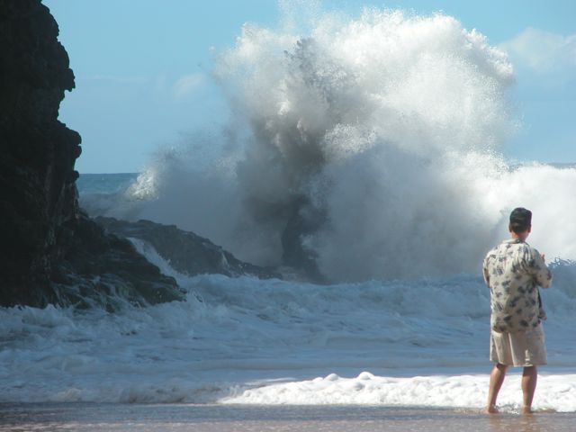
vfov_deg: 5.3
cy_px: 216
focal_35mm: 280
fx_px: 4659
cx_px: 288
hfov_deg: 7.1
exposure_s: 1/391
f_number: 5.9
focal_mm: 71.2
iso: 100
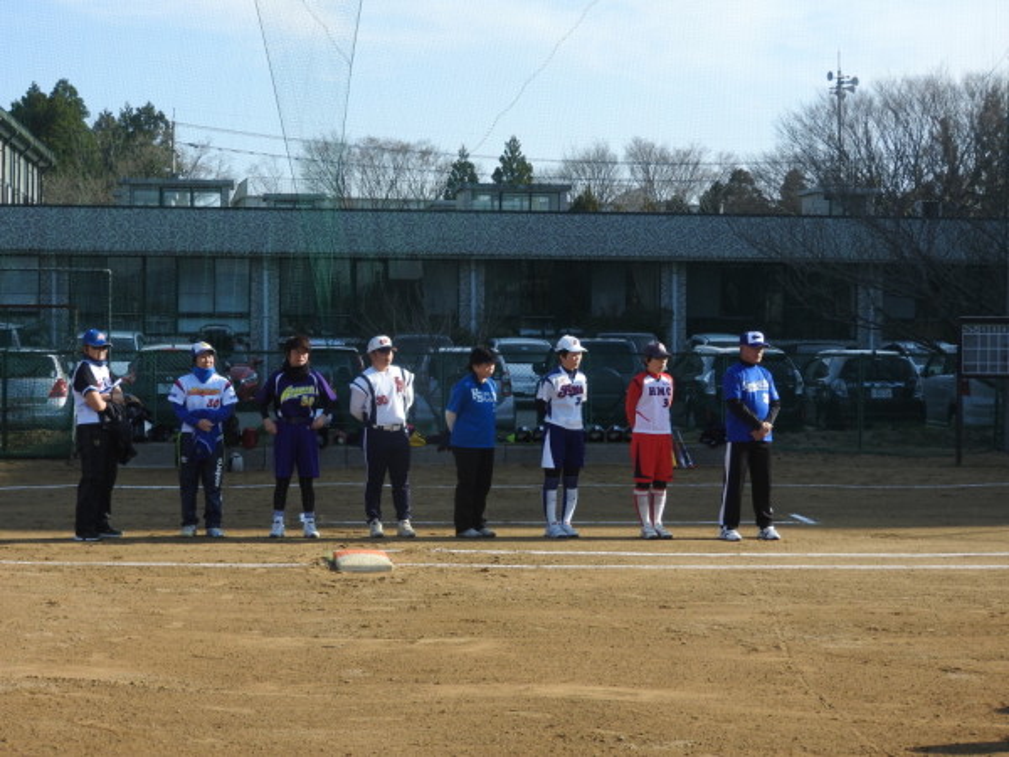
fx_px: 2040
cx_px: 504
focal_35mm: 70
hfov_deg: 27.8
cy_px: 378
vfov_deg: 21.0
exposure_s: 1/500
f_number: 4.5
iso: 100
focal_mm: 12.5
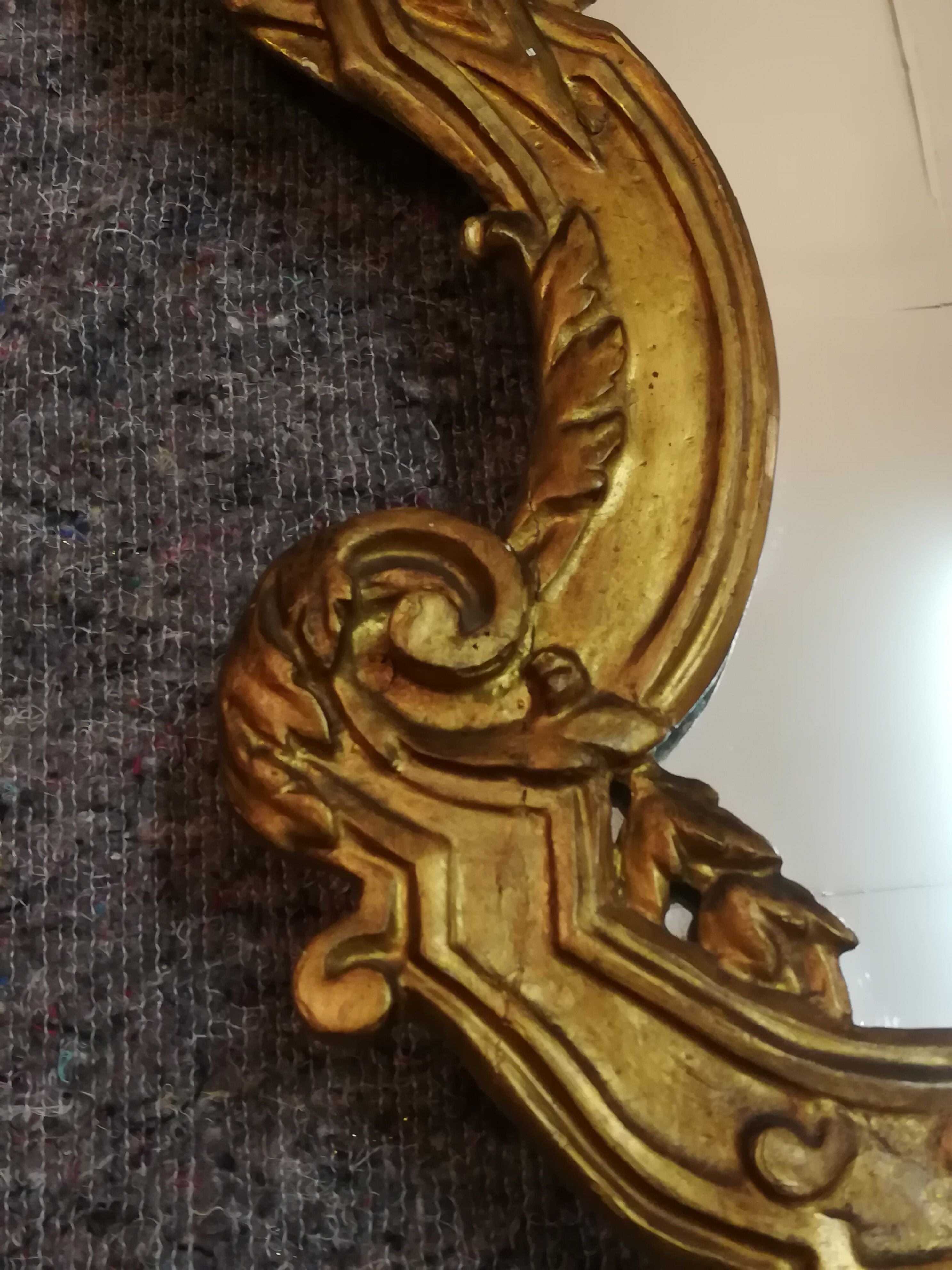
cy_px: 635
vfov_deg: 47.9
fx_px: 1430
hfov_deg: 36.8
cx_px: 476
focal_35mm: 39
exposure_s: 1/33.3
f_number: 2.2
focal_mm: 3.83
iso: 320
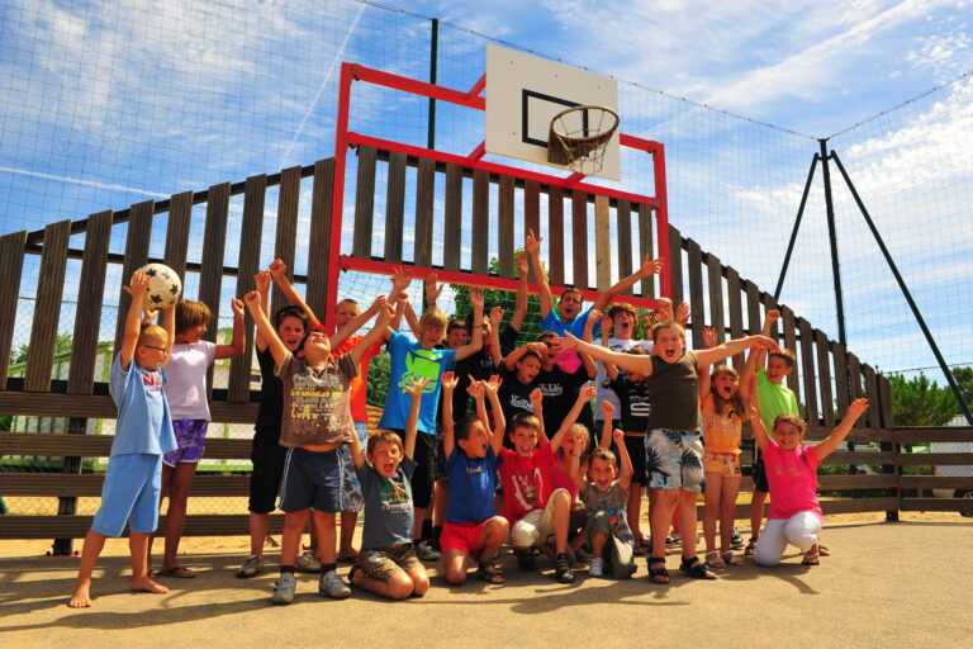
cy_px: 324
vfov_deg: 53.1
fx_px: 649
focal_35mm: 24
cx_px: 486
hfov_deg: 73.7
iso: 200
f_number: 9
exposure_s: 1/320
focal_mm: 24
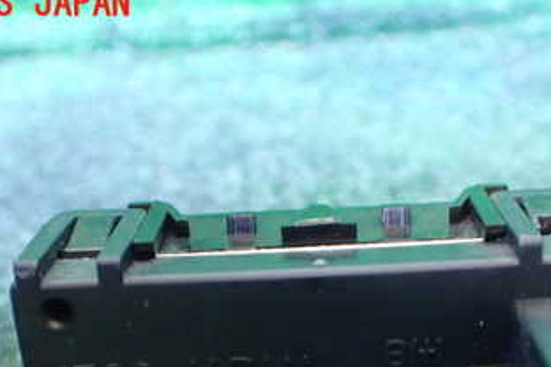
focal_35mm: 60
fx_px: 918
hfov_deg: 33.3
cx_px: 339
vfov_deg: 21.7
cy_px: 379
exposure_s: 1/30
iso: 1000
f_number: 2.3
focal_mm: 5.4
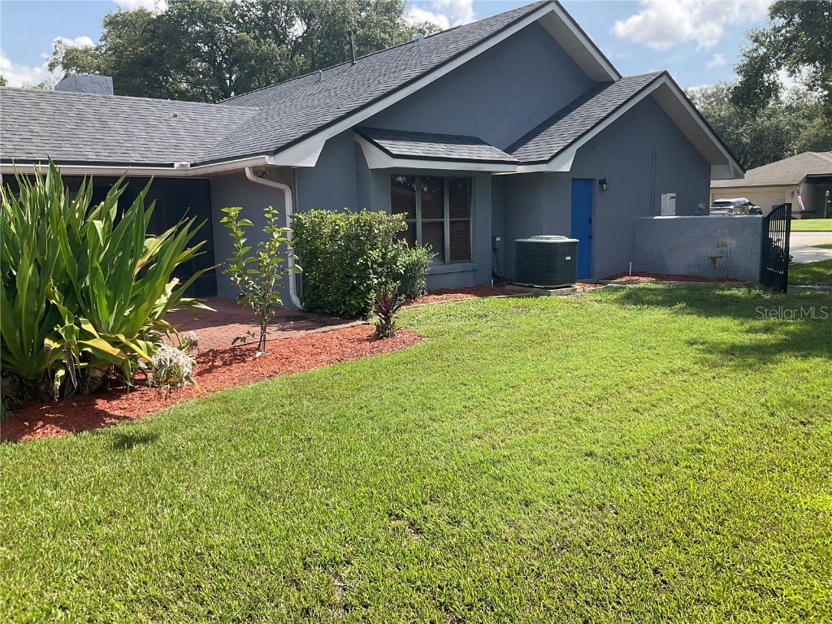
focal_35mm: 29
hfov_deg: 61.7
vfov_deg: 48.2
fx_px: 697
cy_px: 312
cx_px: 416
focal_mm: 3
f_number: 1.8
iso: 16
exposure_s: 1/781
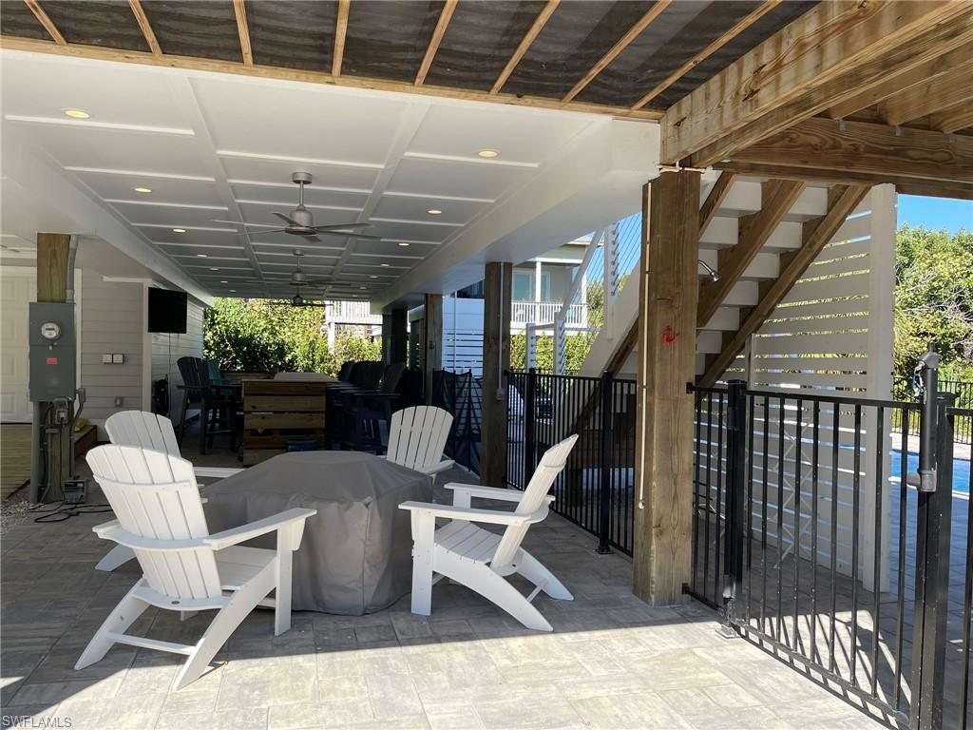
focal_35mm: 25
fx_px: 703
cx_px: 486
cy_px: 365
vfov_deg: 54.9
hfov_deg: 69.4
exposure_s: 1/1212
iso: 32
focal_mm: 5.1
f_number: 1.6
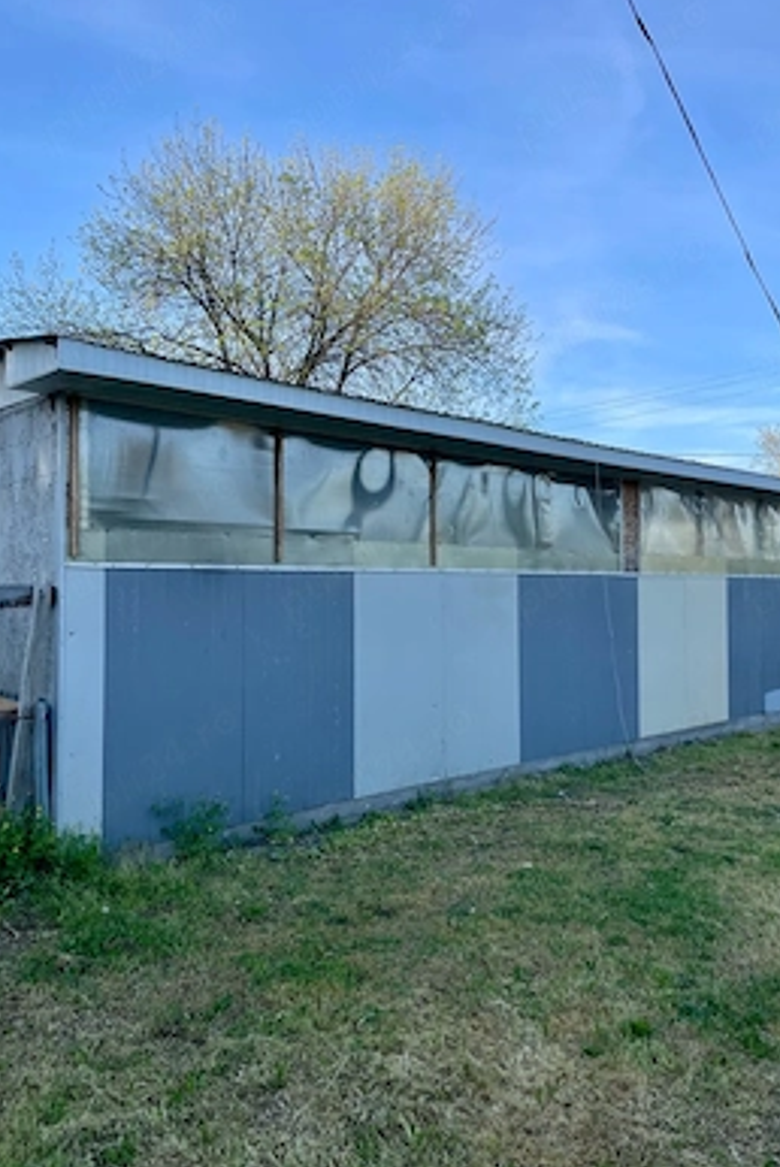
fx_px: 908
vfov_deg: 65.4
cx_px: 435
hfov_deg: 46.4
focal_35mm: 28
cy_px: 580
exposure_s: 1/1195
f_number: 1.6
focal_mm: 4.2
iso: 32
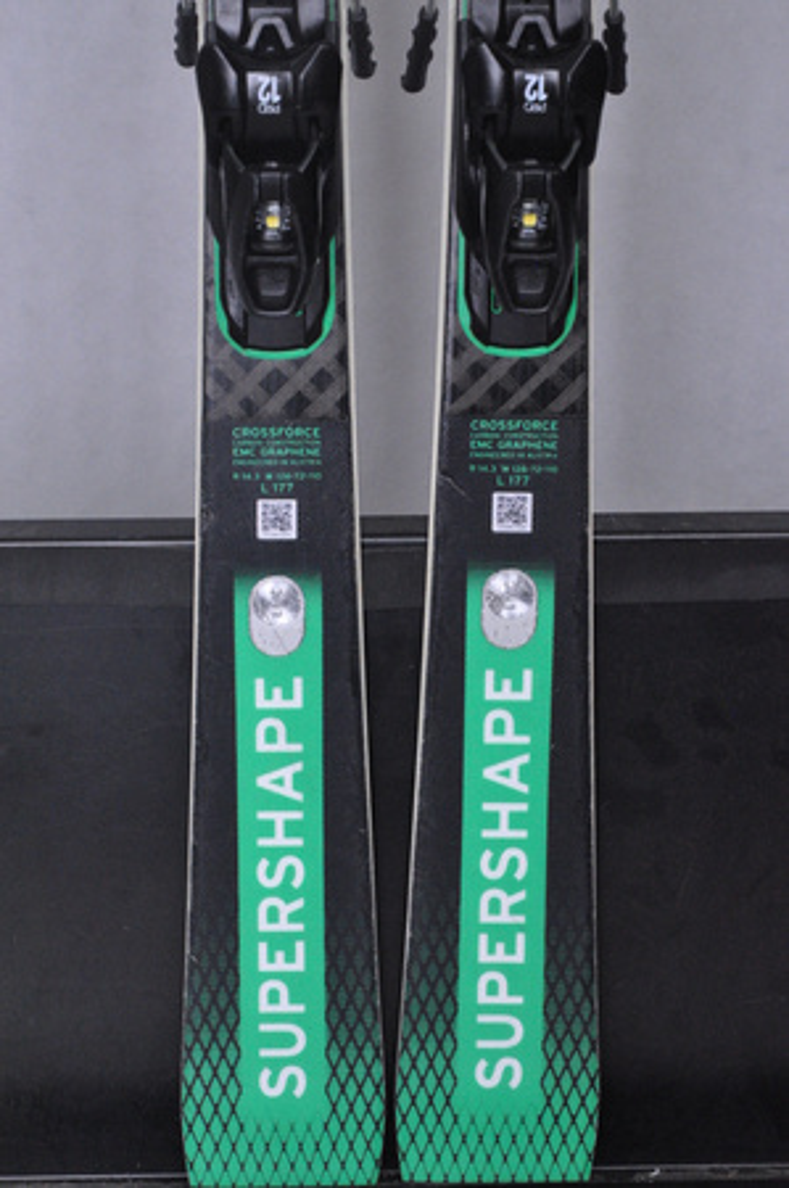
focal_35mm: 99
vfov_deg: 20.6
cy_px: 594
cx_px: 394
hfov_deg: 13.8
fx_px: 3262
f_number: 8
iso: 3200
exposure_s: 1/125
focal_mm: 66
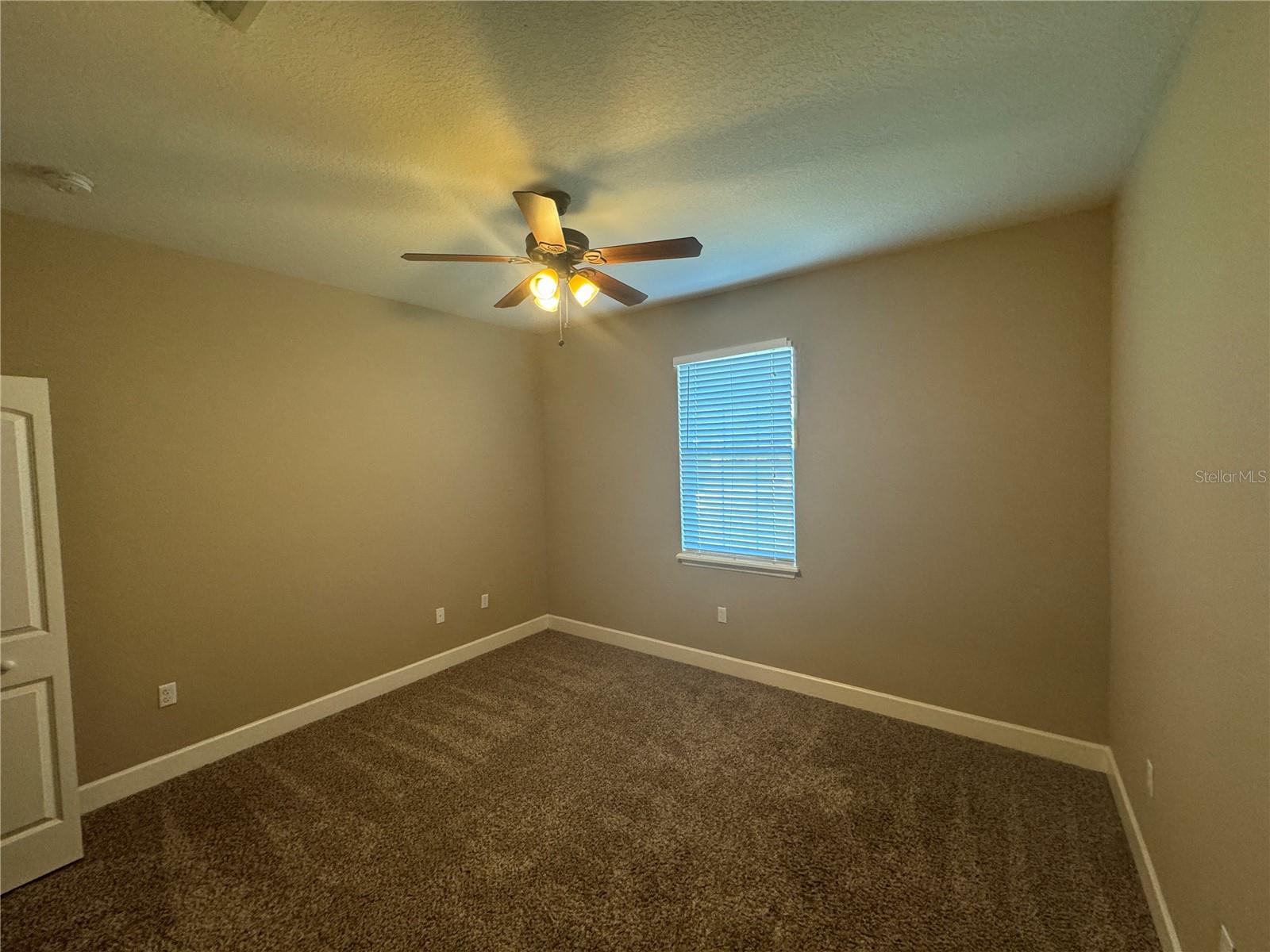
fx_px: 514
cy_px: 476
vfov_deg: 85.7
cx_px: 635
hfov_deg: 102.1
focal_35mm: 14
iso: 250
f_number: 2.2
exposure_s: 1/120
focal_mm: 2.22
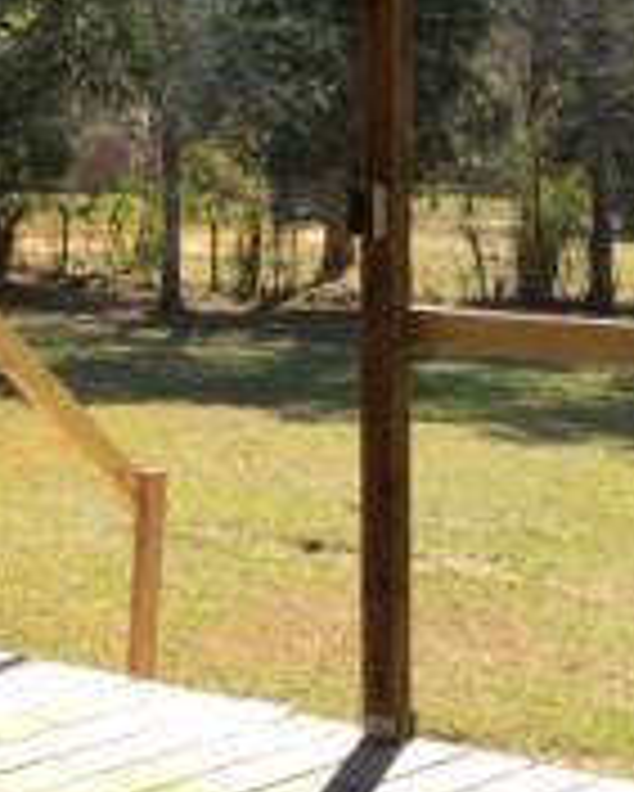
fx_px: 2414
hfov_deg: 14.3
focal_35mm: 103
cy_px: 194
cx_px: -229
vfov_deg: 18.5
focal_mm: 4.15
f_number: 2.2
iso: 32
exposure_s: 1/682
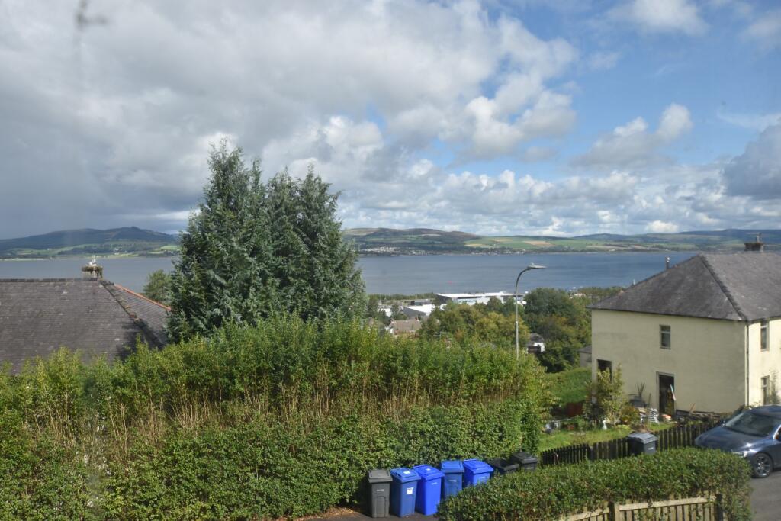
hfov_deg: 61.9
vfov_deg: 43.6
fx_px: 651
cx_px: 390
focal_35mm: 30
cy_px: 260
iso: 100
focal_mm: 20
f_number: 9
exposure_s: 1/320
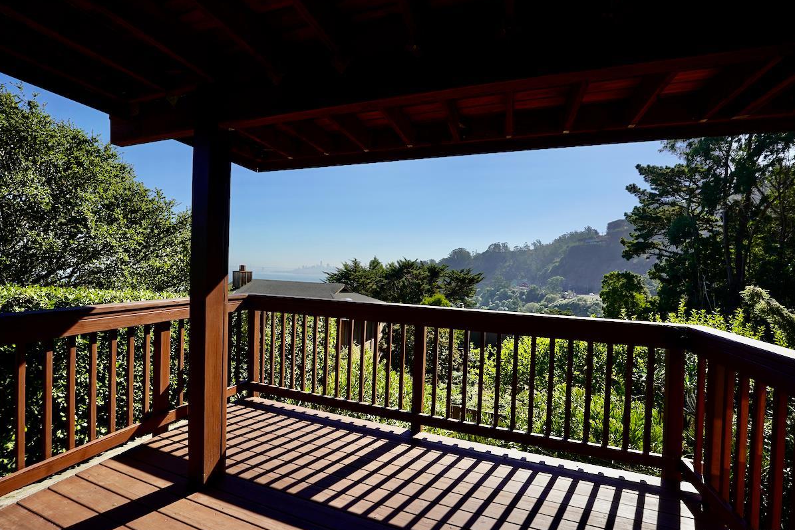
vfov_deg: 75.0
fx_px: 345
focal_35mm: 16
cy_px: 276
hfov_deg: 97.9
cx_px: 378
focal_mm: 14.6
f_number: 9
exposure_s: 1/1000
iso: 640
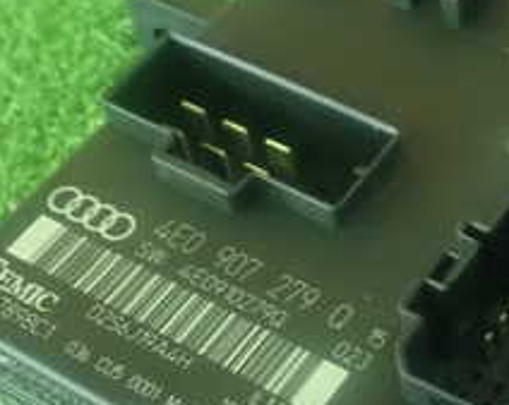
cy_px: 300
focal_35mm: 83
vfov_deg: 18.4
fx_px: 1249
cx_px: 487
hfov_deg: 22.3
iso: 1600
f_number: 2.3
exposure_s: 1/13
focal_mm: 5.5
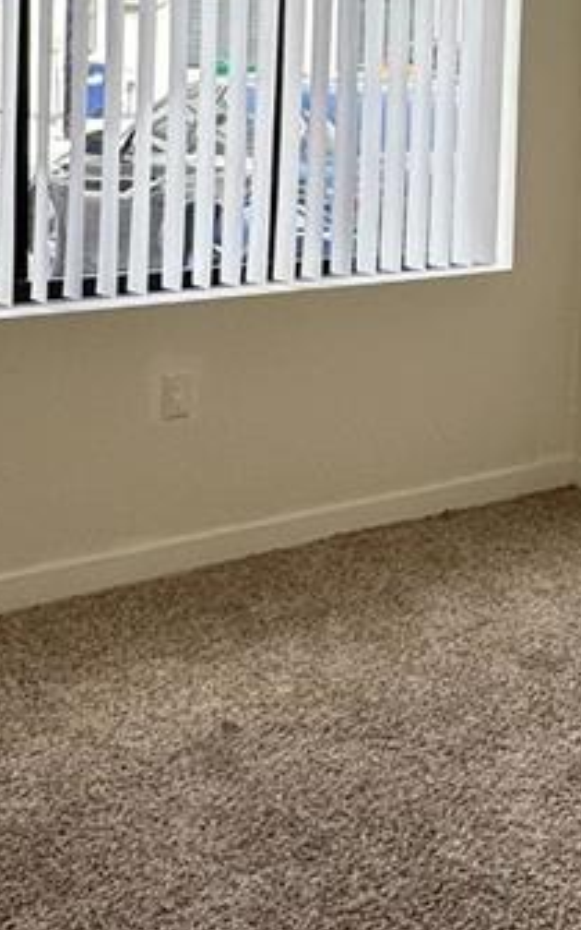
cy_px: 130
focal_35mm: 53
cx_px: 562
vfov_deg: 36.3
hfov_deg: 23.5
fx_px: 1343
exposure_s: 1/120
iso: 80
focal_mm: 2.22
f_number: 2.2
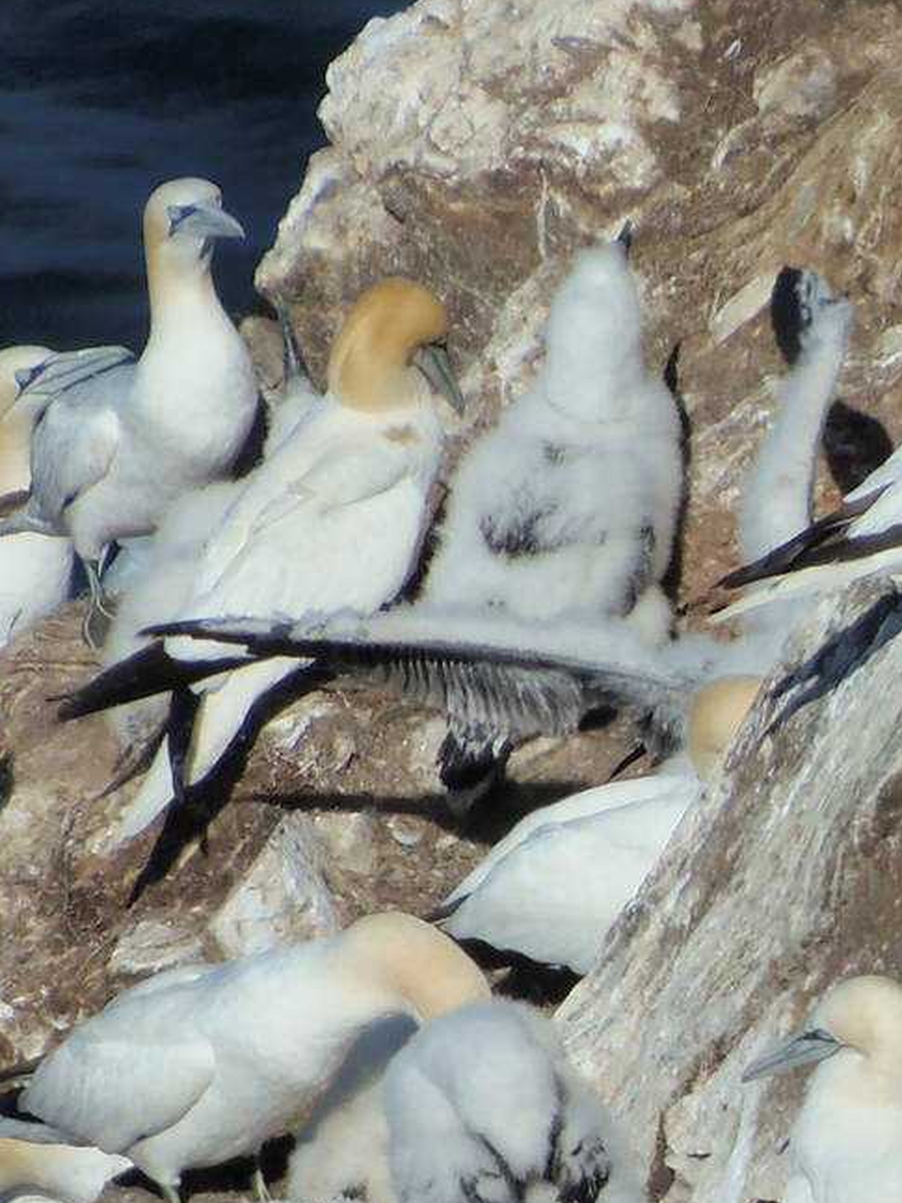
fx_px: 74270
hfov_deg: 0.7
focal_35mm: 2137
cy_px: 1376
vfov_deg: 0.9
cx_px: 655
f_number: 6.3
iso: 64
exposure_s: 1/800
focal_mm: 154.8
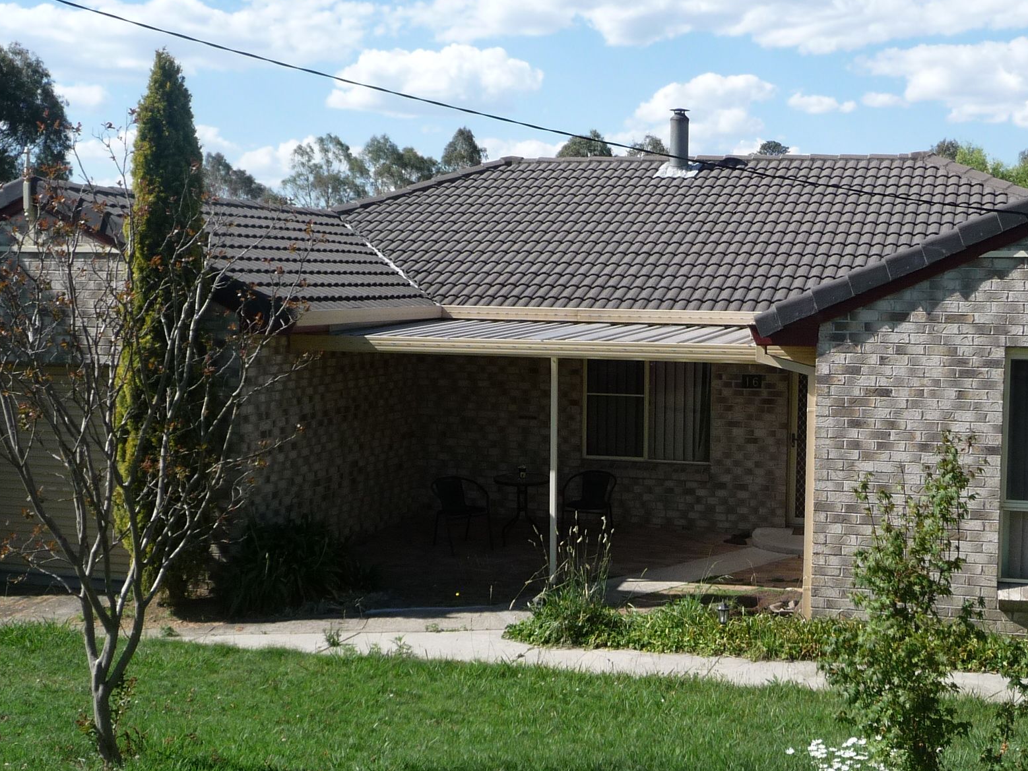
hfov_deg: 41.0
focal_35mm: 46
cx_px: 634
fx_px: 1366
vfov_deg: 31.5
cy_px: 385
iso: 100
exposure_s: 1/1000
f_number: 3.3
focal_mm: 4.7
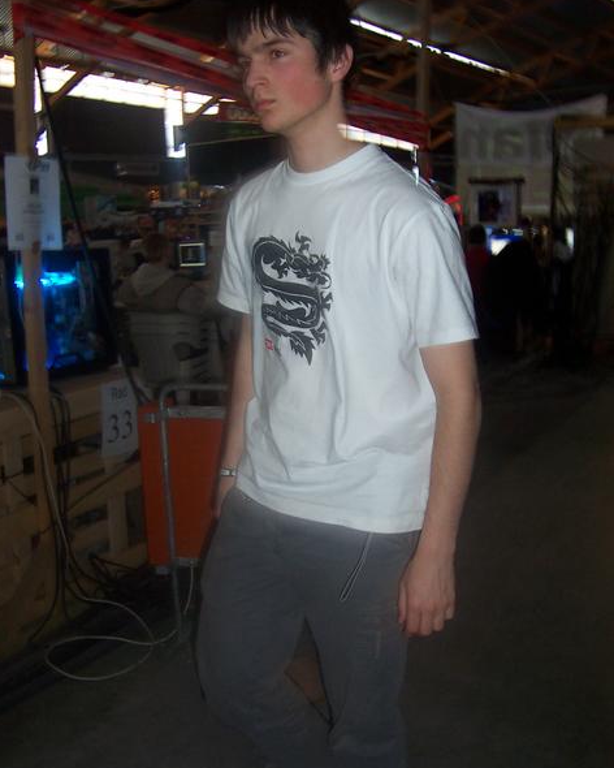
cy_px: 413
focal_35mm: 37
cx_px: 304
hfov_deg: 40.1
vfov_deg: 49.0
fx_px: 840
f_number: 2.8
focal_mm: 5.6
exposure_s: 1/30
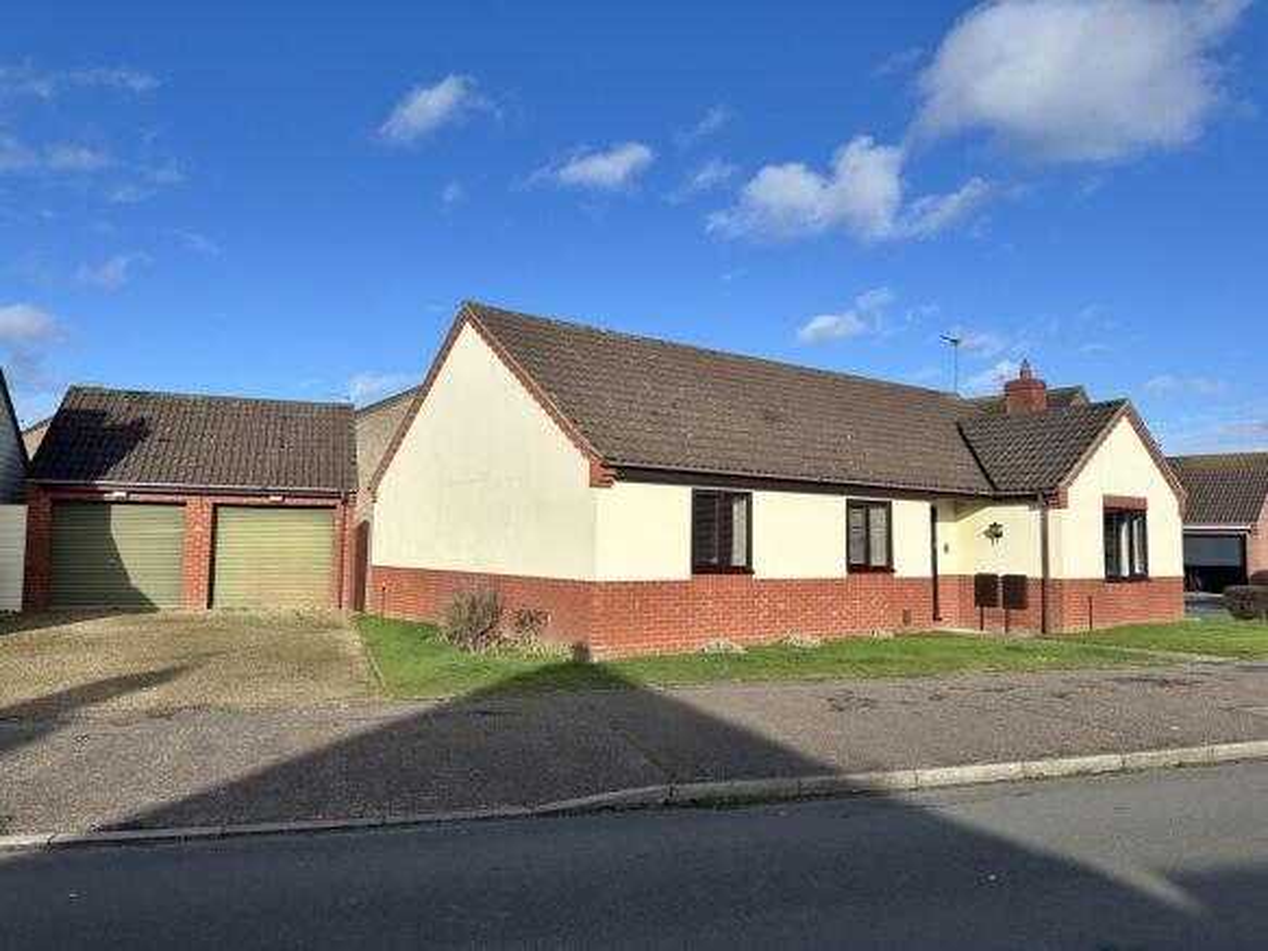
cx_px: 634
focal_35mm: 24
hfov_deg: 71.6
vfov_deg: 56.8
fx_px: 879
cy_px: 476
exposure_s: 1/4762
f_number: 1.78
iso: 80
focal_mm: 6.86
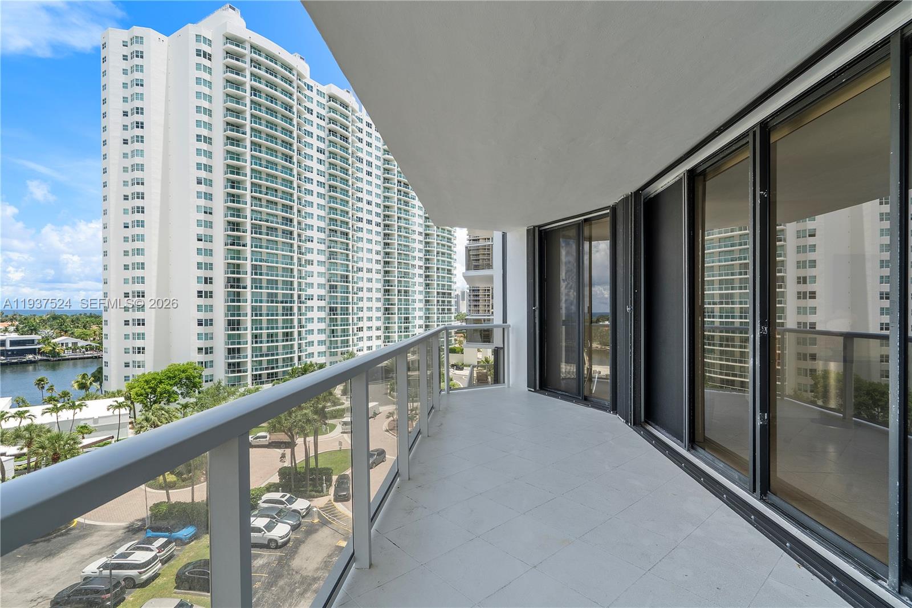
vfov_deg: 73.7
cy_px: 304
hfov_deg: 96.7
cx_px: 456
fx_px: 405
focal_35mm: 16
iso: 160
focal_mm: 16
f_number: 9
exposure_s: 1/250
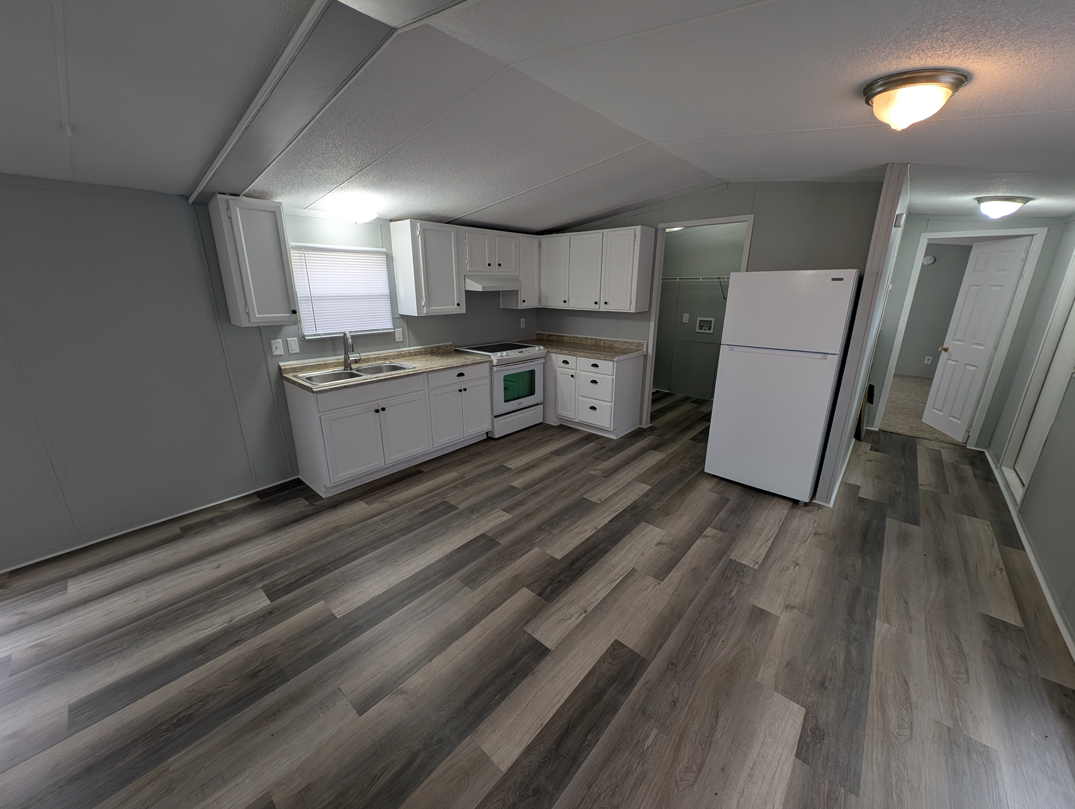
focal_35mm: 12
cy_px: 404
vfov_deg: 94.6
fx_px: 373
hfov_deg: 110.5
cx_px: 538
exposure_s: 1/60
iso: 57
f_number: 1.95
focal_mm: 2.23
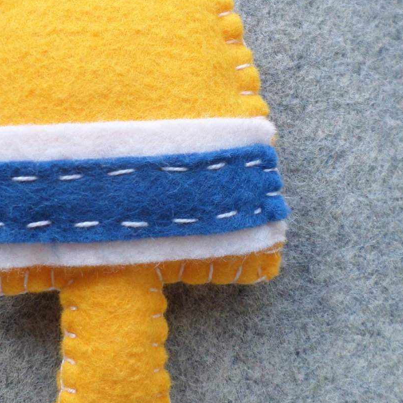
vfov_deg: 31.4
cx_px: 127
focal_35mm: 53
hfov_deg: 31.9
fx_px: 698
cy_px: 85
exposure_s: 1/45
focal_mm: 4.5
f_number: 2.5
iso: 80
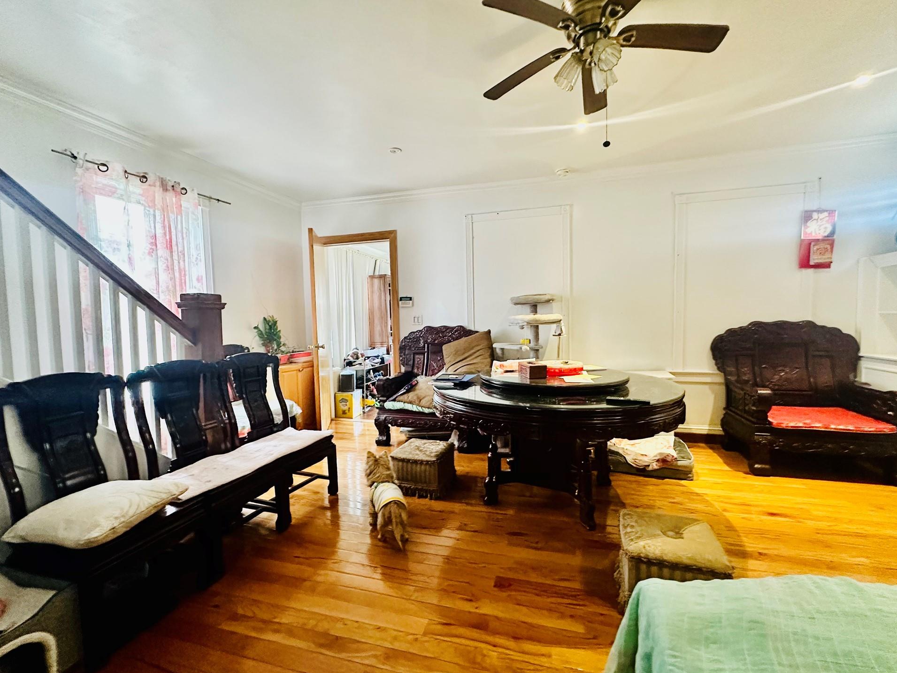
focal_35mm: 15
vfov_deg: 81.7
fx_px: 389
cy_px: 345
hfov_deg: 98.1
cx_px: 458
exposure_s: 1/60
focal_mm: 2.22
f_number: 2.2
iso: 640
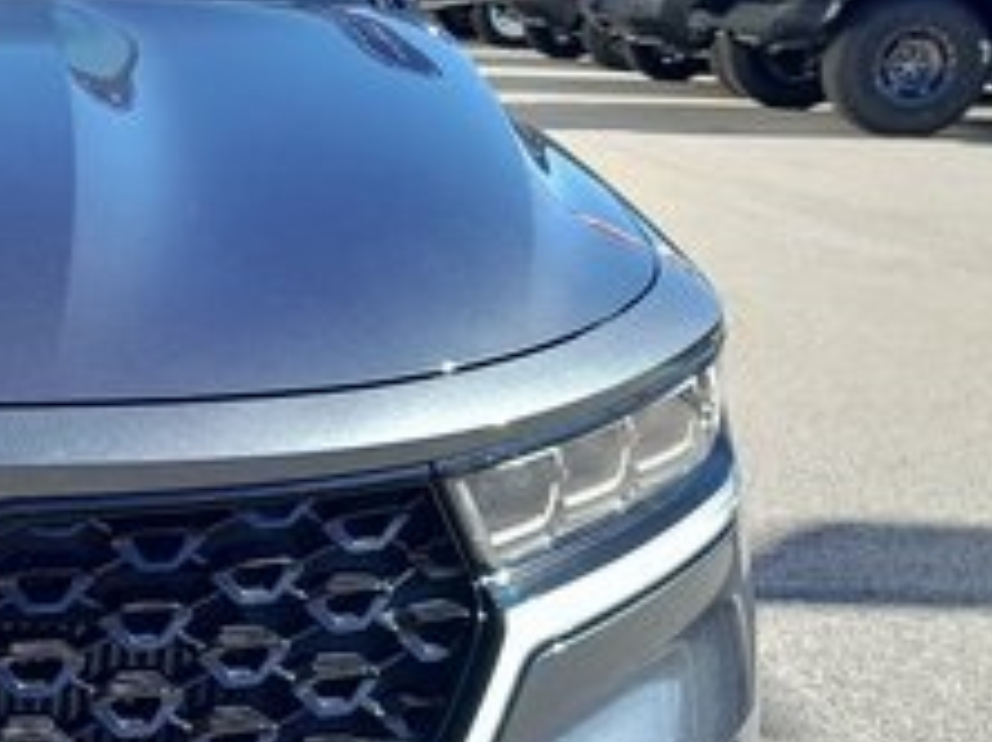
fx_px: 2233
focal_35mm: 78
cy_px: 487
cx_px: -286
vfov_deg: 18.8
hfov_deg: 22.5
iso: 40
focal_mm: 4
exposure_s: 1/139
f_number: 1.8
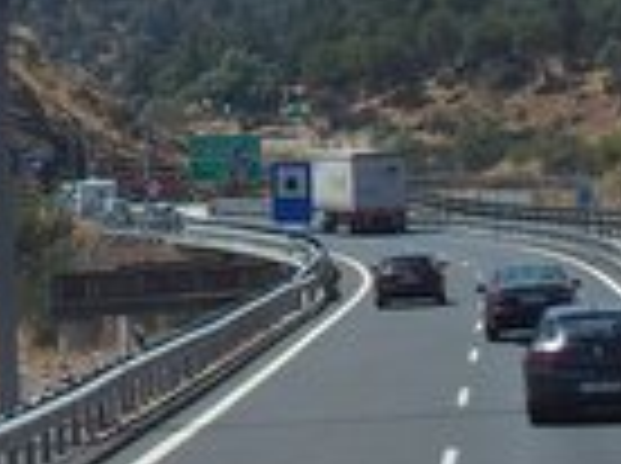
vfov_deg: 6.8
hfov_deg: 9.0
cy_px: -135
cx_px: -216
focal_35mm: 216
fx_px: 3868
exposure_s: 1/800
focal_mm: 13.2
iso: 100
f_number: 4.5
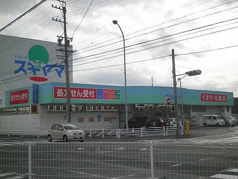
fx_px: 323
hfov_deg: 40.4
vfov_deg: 30.9
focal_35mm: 47
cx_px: 119
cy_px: 90
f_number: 9.6
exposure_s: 1/125
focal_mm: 8.3
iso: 64
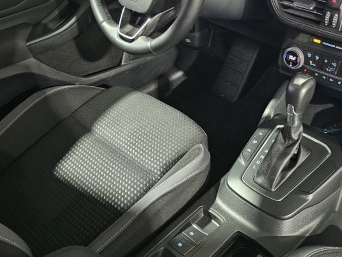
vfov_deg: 32.6
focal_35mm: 43
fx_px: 425
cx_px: 232
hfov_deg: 43.1
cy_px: 46
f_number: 1.7
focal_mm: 6.3
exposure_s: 1/25
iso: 800
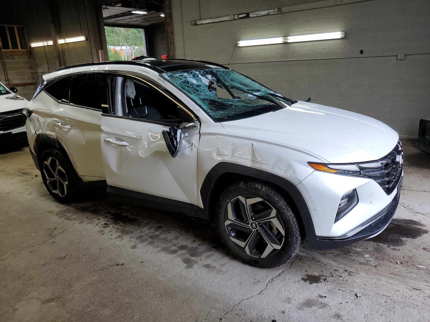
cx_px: 215
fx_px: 323
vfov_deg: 53.1
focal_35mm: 26
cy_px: 161
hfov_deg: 67.3
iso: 50
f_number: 1.5
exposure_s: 1/182
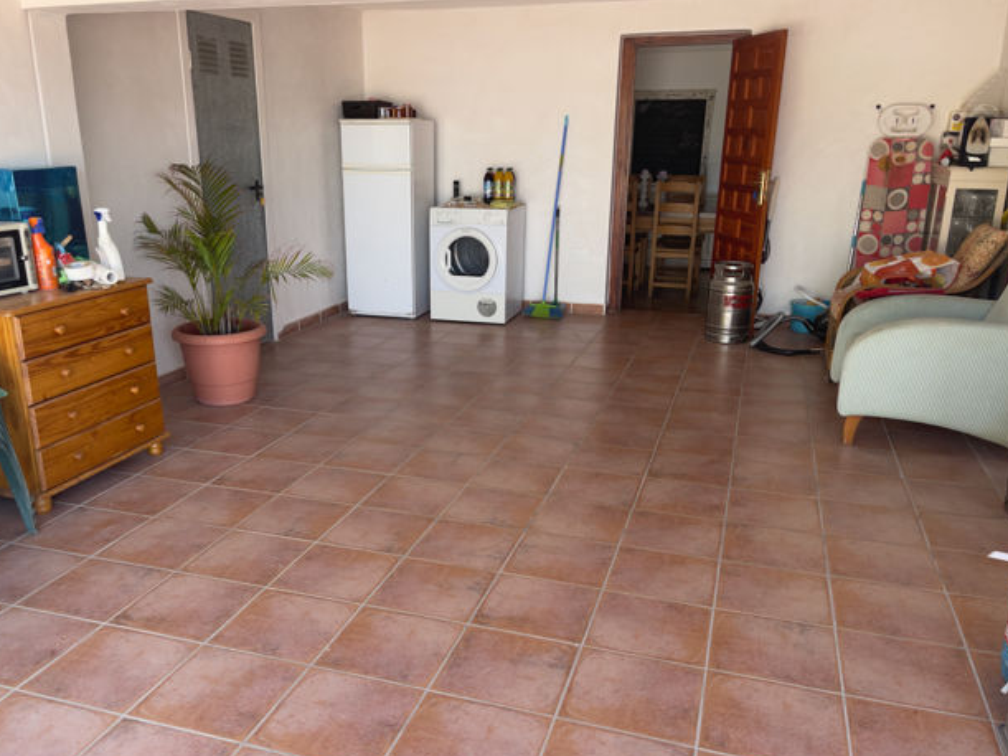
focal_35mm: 30
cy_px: 409
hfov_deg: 59.8
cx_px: 451
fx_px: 873
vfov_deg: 46.7
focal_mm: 5.1
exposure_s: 1/159
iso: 32
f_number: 1.6
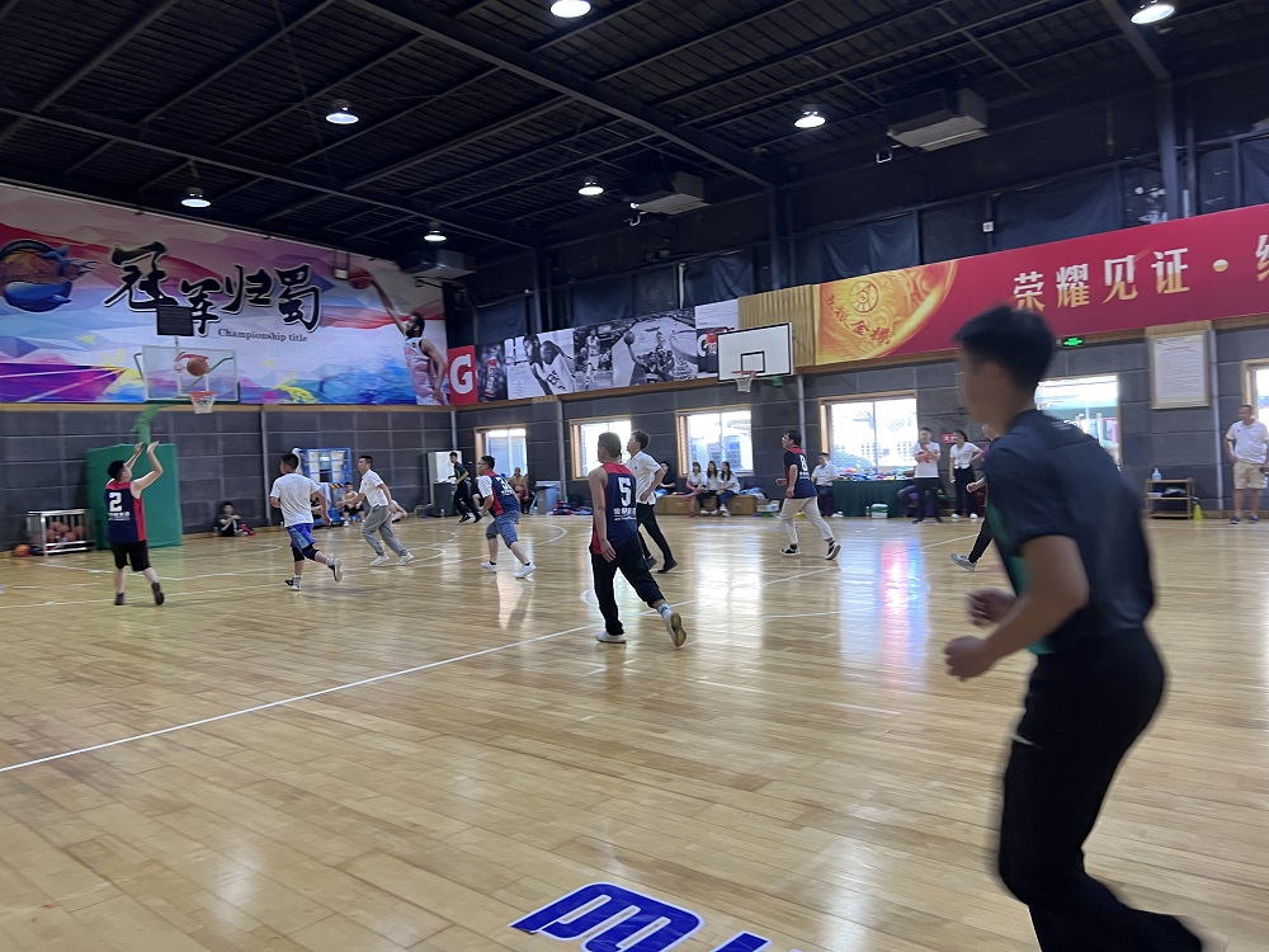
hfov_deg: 67.3
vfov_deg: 53.1
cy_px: 476
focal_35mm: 26
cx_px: 634
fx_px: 953
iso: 100
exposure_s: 1/50
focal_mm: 5.7
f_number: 1.5
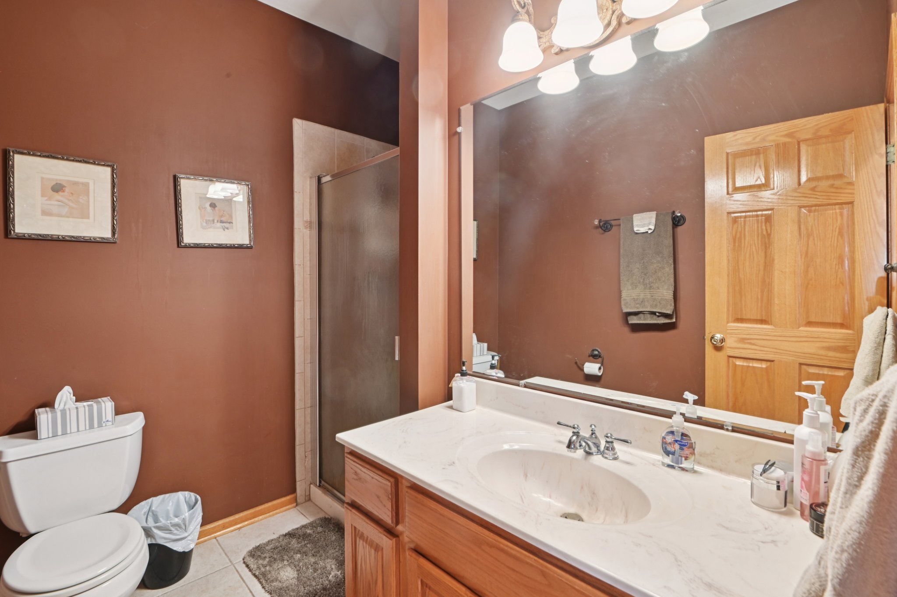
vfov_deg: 73.7
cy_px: 298
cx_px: 448
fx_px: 398
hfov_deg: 96.8
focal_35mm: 16
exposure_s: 1
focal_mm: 16
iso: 400
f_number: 13
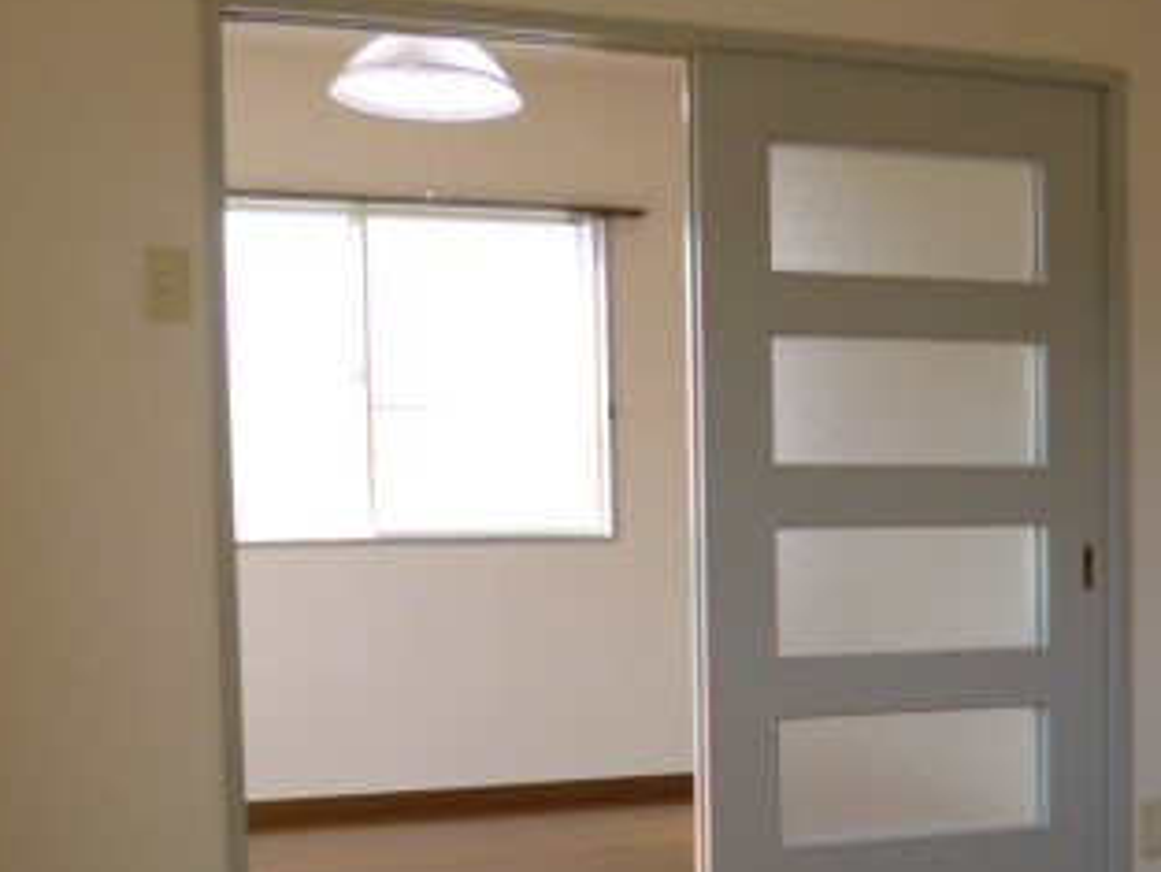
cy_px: 627
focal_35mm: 49
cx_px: 783
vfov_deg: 29.3
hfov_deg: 38.4
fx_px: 1644
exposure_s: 1/125
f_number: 2.5
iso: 100
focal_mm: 4.3
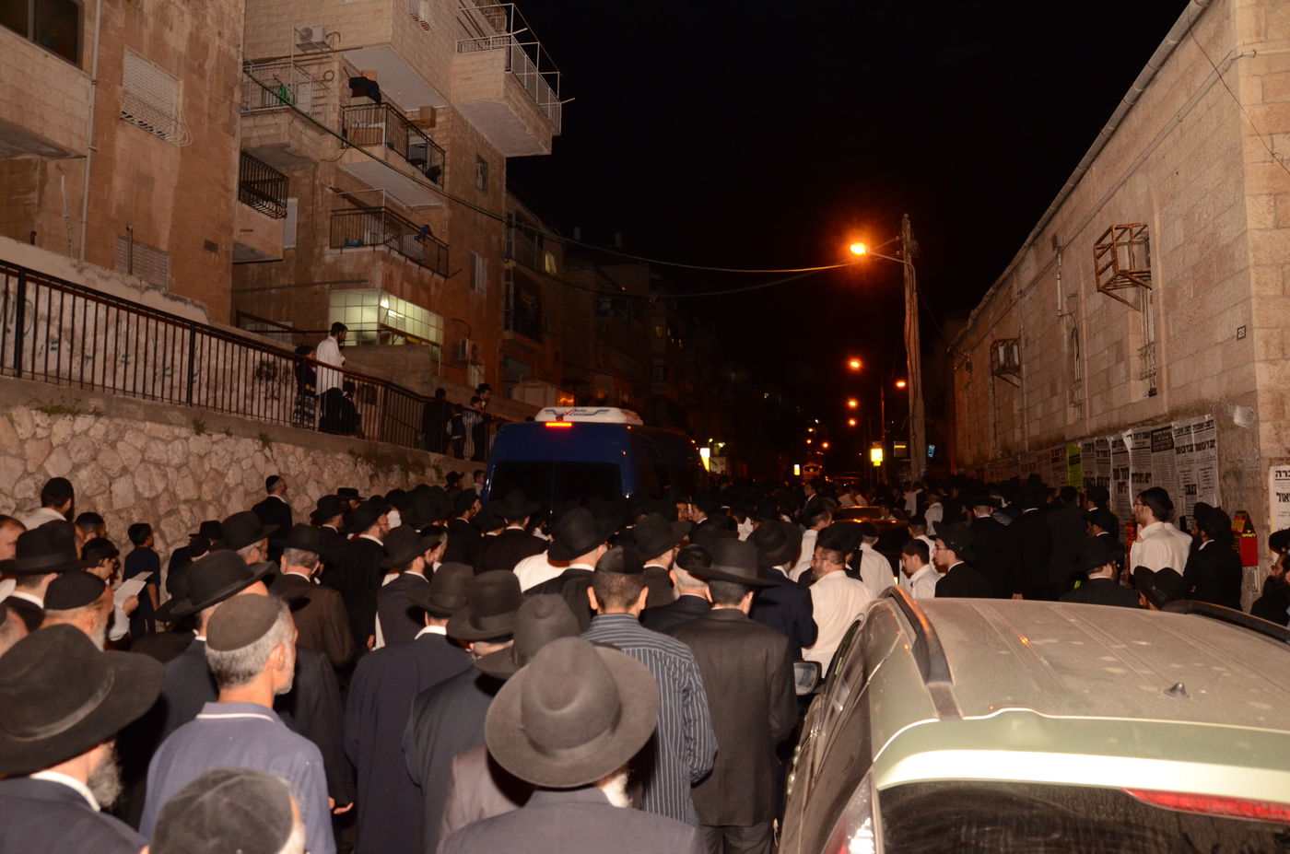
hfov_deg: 70.6
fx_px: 912
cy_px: 427
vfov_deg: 50.2
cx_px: 645
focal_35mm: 26
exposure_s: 1/50
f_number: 6.3
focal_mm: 17
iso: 1600
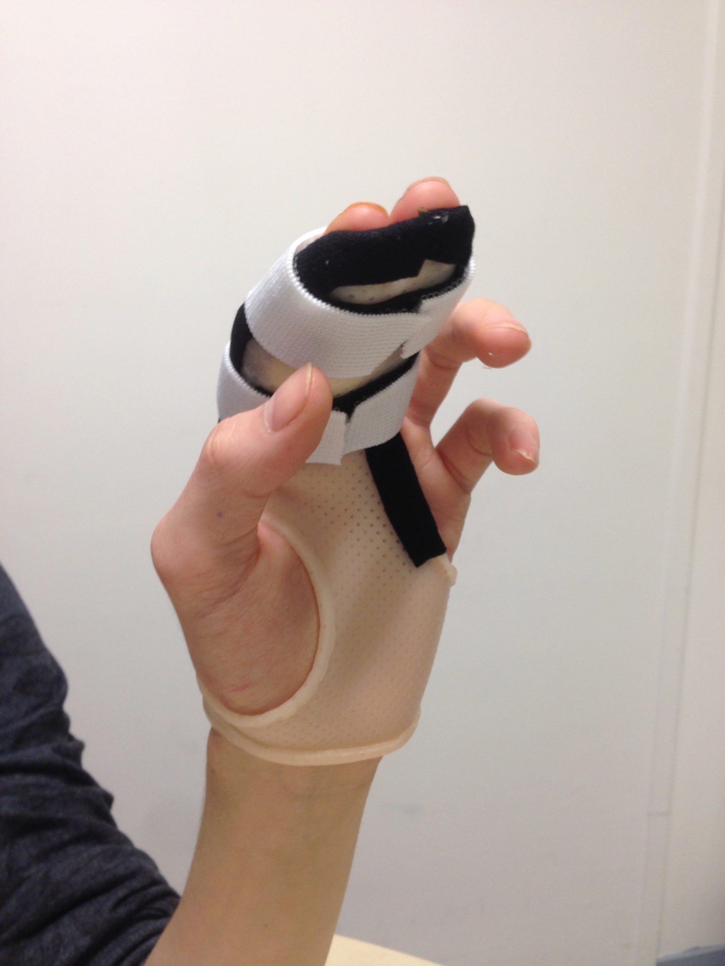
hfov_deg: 42.9
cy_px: 483
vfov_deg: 55.4
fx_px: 922
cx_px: 362
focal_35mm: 33
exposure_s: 1/20
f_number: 2.4
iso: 64
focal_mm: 4.12
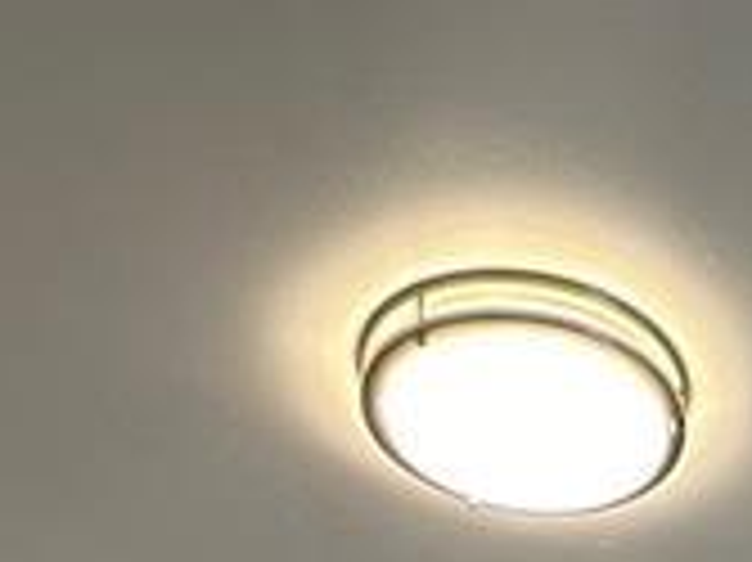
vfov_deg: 11.0
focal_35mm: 86
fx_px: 1867
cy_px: 1686
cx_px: 851
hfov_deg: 21.5
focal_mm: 2.22
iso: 64
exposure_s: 1/120
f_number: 2.2
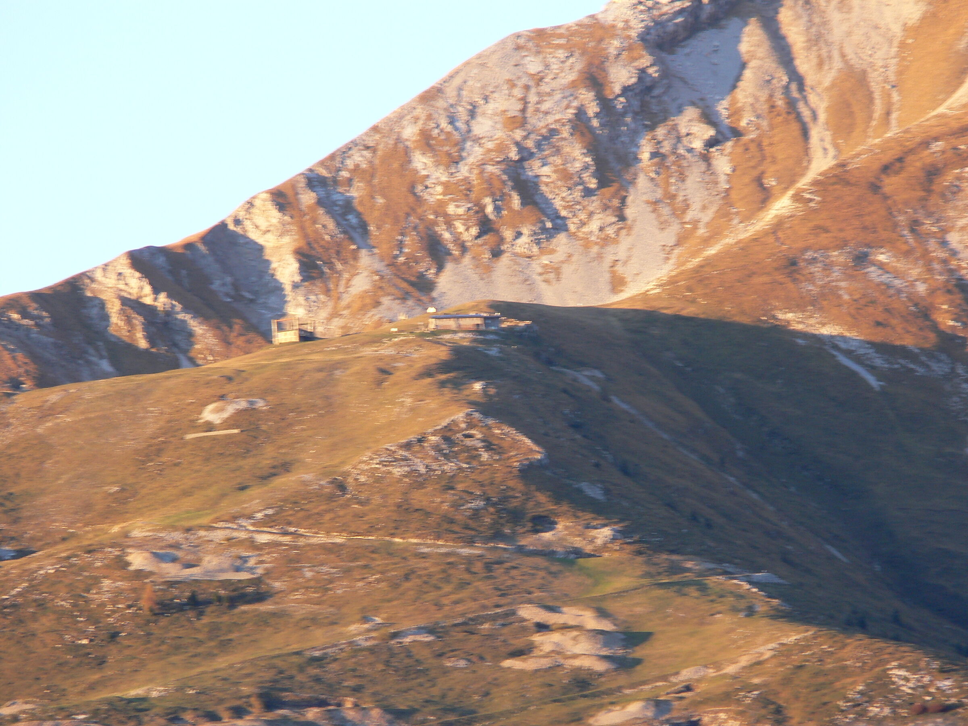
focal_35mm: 420
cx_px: 484
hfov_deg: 4.7
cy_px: 363
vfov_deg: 3.5
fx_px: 11745
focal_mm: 88.8
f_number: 6.3
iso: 100
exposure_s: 1/25
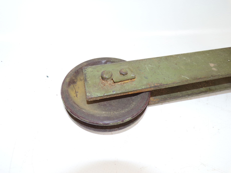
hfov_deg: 71.6
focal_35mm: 24
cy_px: 86
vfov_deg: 56.8
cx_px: 116
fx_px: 160
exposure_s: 1/38
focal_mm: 4.3
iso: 80
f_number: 3
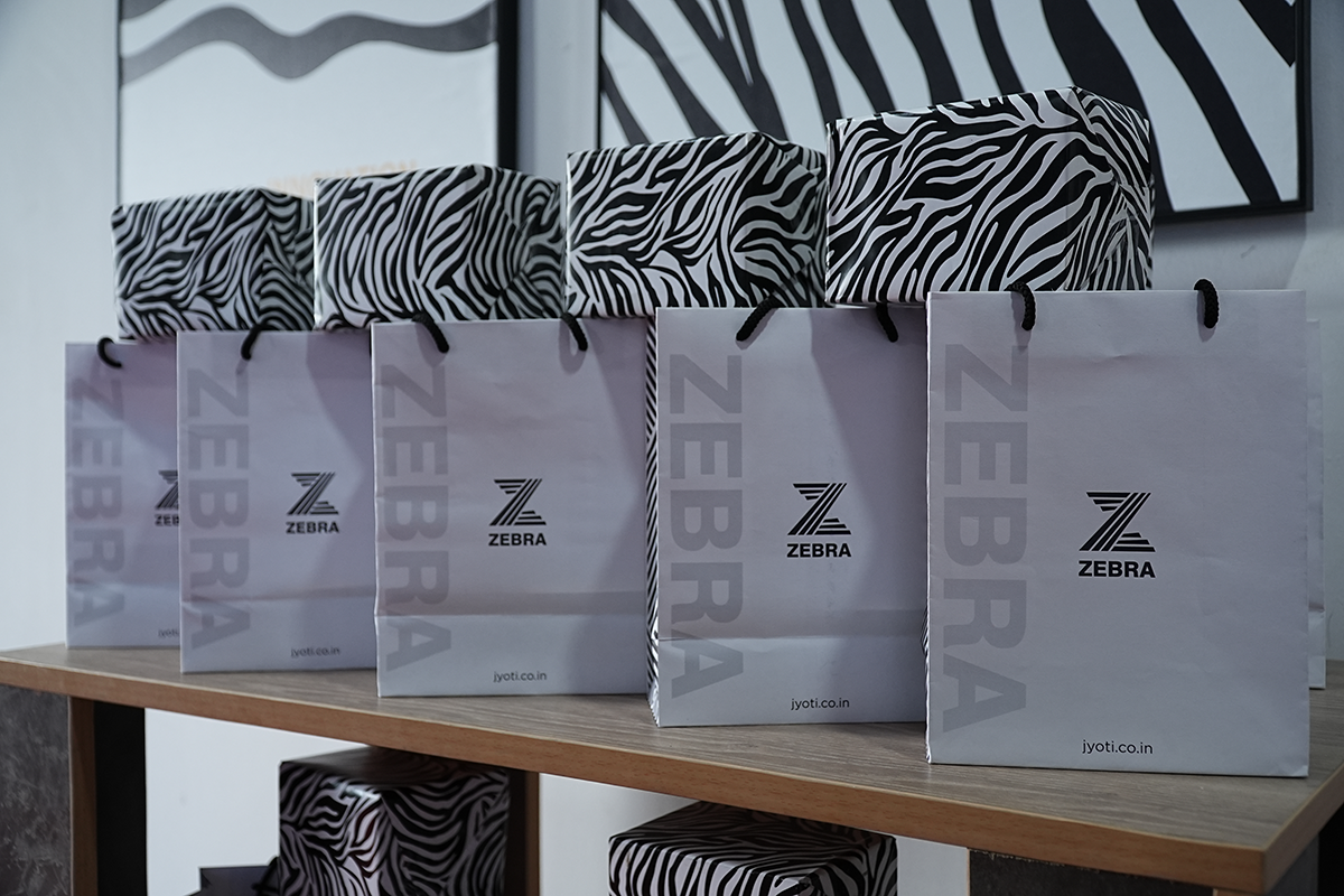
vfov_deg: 38.9
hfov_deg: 55.8
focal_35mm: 34
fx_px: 1269
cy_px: 448
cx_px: 672
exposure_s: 1/125
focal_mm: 23
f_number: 4
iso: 640
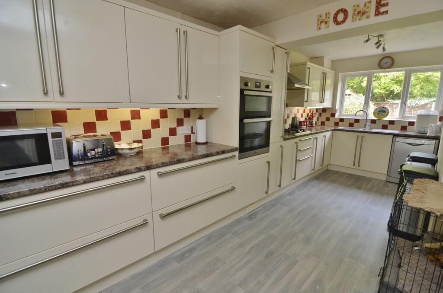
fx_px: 203
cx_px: 222
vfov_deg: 71.8
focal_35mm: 16
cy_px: 146
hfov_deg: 95.1
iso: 400
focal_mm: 11
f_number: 5.6
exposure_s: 1/60
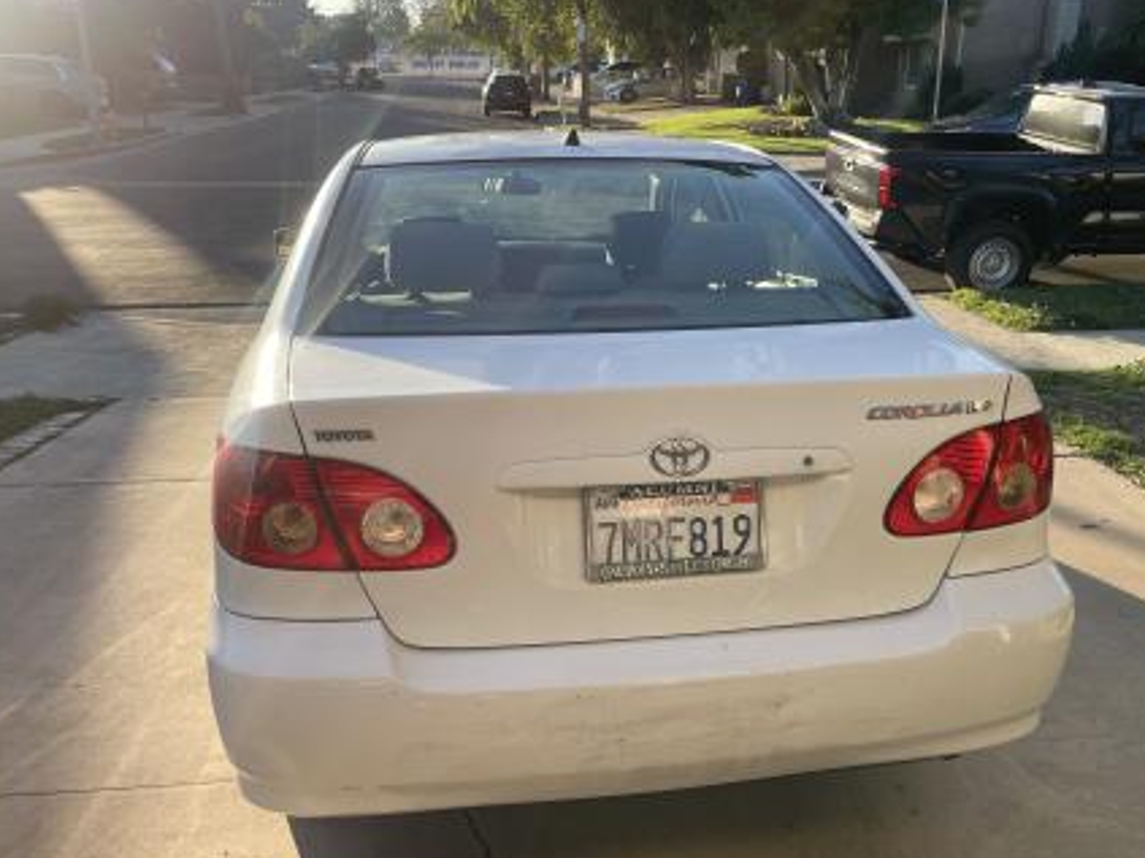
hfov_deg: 58.3
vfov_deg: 45.4
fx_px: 1025
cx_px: 609
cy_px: 409
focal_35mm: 31
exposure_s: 1/1043
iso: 32
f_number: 1.6
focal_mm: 4.2
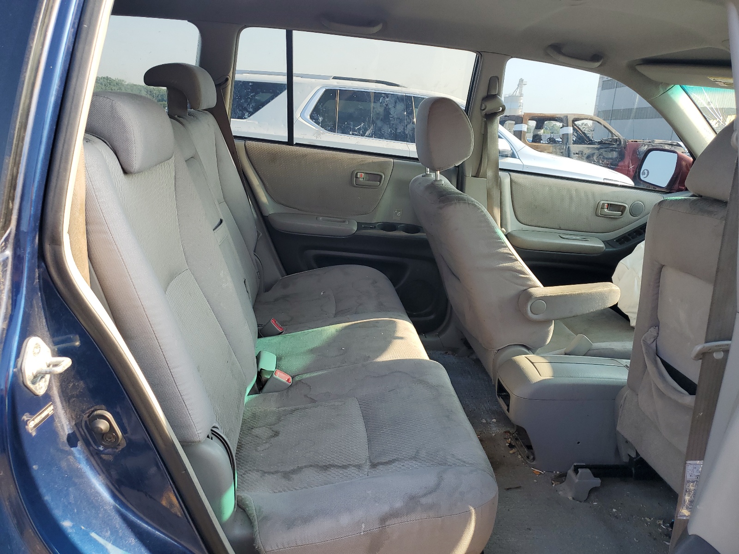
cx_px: 370
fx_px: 555
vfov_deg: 53.1
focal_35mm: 26
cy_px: 277
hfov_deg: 67.3
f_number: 1.5
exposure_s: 1/370
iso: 50
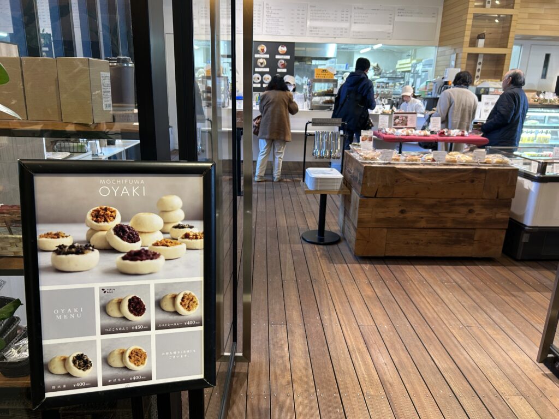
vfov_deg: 53.1
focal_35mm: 26
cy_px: 210
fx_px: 420
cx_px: 280
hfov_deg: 67.3
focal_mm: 5.7
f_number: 1.5
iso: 125
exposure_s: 1/60
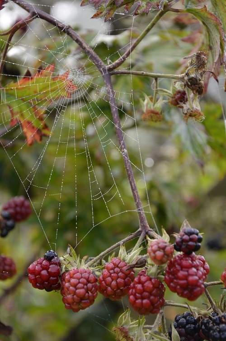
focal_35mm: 99
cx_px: 113
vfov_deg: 20.7
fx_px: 936
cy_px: 170
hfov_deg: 13.8
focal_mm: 66
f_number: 5.3
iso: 200
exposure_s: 1/125
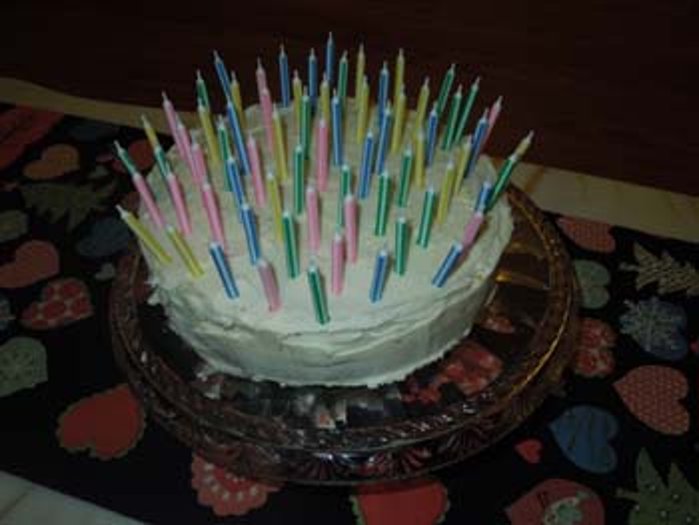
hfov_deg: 52.6
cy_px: 262
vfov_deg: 40.7
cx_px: 350
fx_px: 707
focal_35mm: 35
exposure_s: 1/30
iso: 125
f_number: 3.7
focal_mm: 6.3
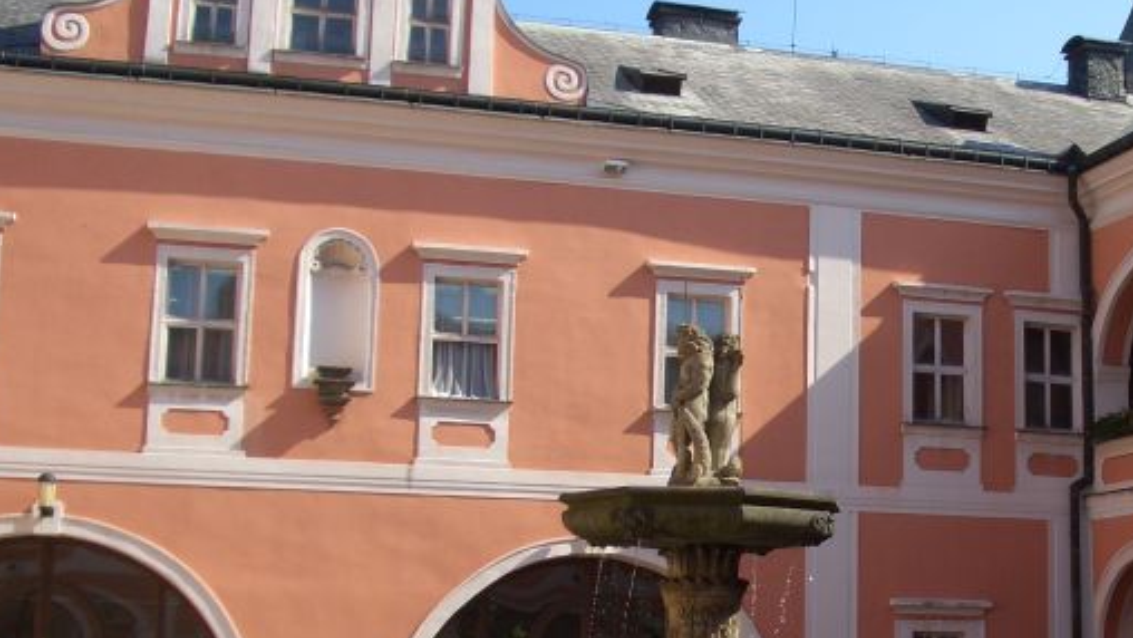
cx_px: 872
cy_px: 397
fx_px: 1803
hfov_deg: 34.0
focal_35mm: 60
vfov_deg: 20.0
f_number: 4.3
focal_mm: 5.8
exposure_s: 1/320
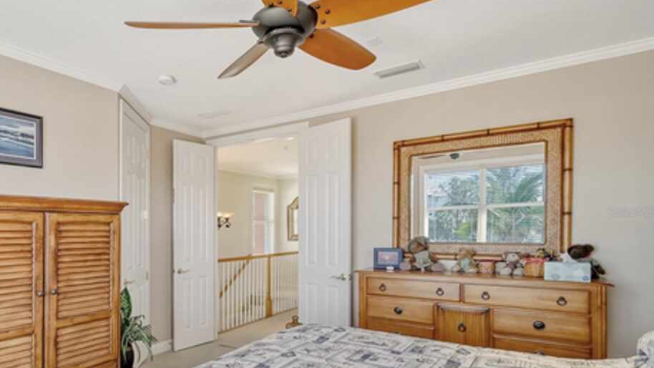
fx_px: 381
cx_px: 200
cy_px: 212
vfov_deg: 51.3
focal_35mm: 22
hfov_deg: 77.6
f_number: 10
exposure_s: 1/500
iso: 800
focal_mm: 10
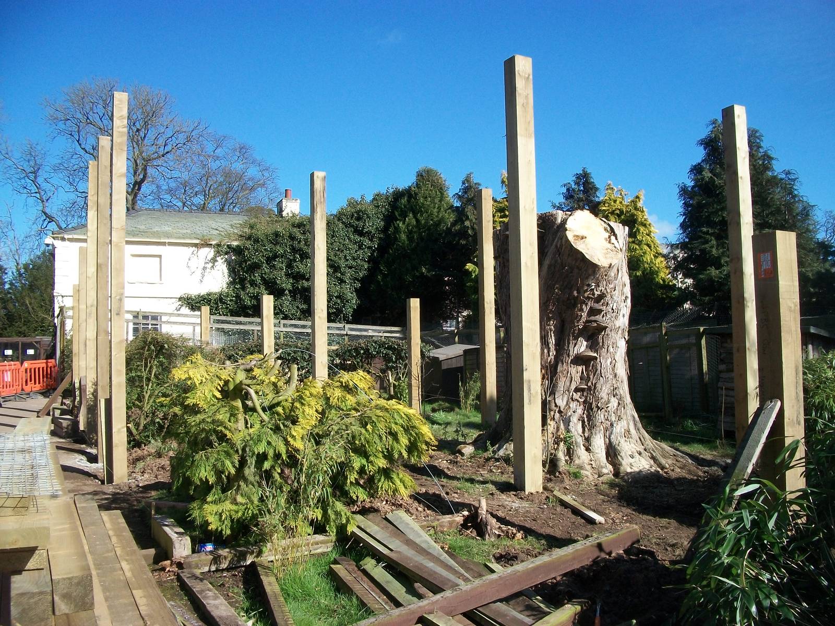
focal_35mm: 32
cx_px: 418
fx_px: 772
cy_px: 313
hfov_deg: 56.8
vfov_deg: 44.2
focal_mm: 5.7
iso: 80
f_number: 5.5
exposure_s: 1/250
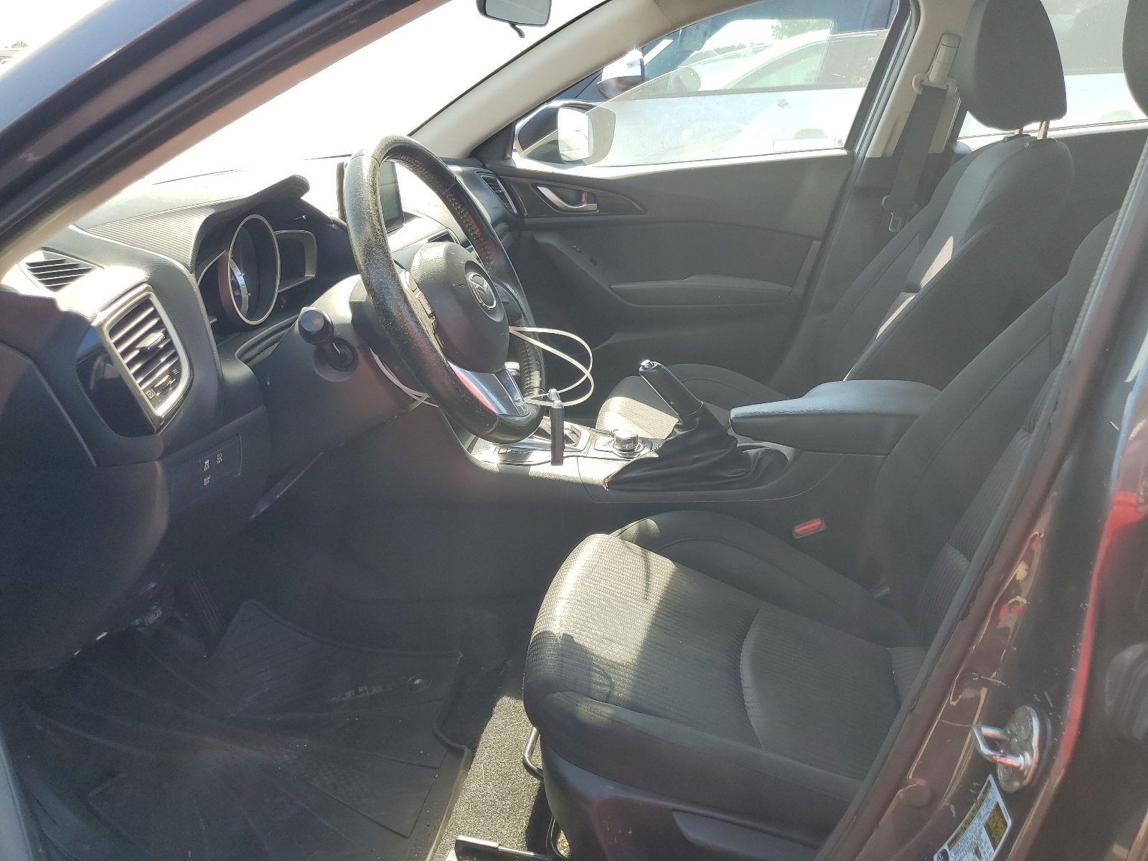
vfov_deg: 53.1
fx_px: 862
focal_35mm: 26
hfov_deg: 67.3
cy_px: 430
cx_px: 574
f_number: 1.5
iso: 50
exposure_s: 1/455
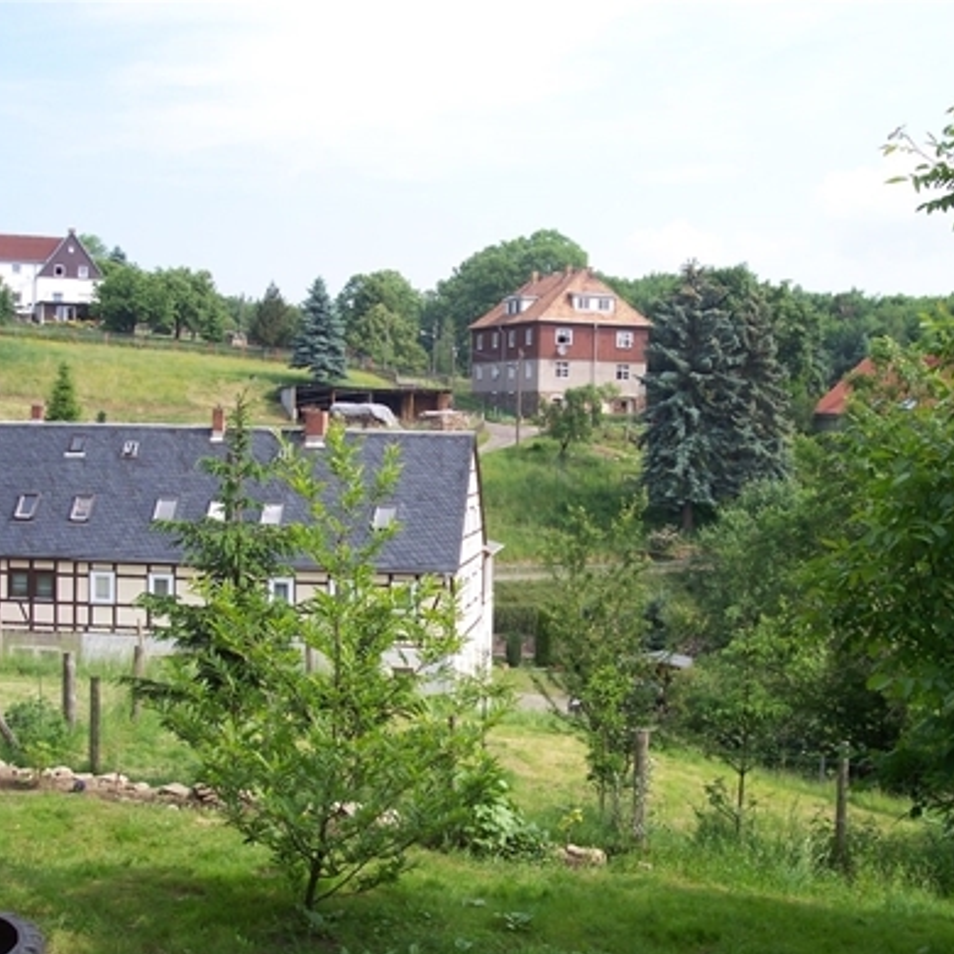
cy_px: 487
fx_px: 1434
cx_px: 499
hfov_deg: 36.8
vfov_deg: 36.8
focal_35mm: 46
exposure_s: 1/350
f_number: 4.8
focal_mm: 8
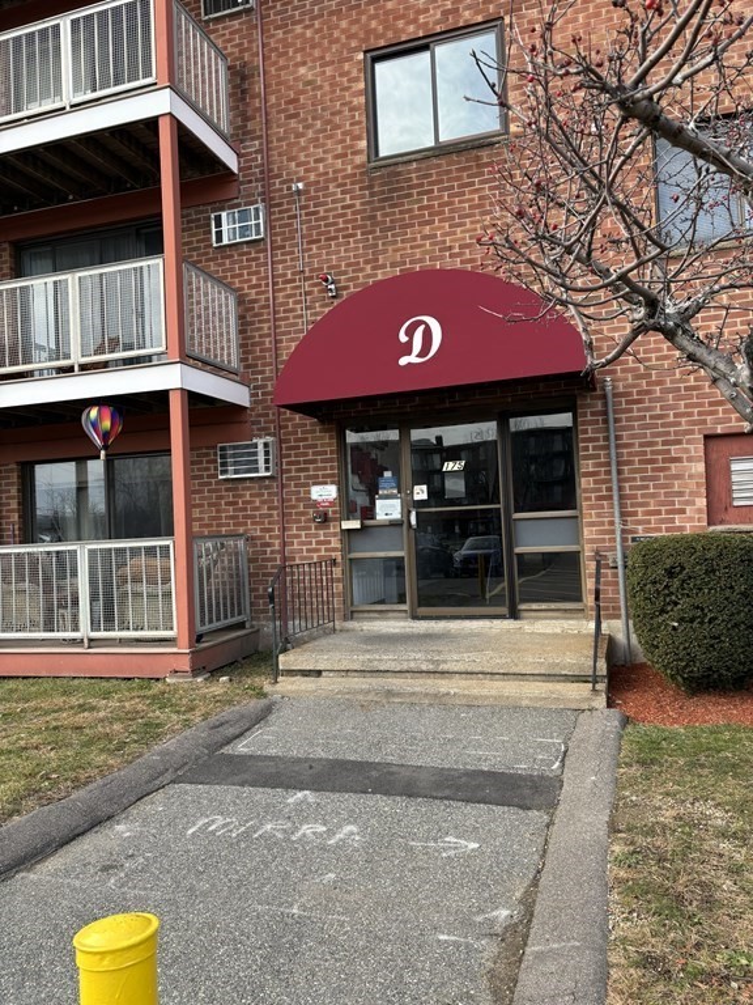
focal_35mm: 26
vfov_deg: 67.3
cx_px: 376
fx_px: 754
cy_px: 502
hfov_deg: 53.1
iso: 50
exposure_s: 1/484
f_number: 1.6
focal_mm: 5.96
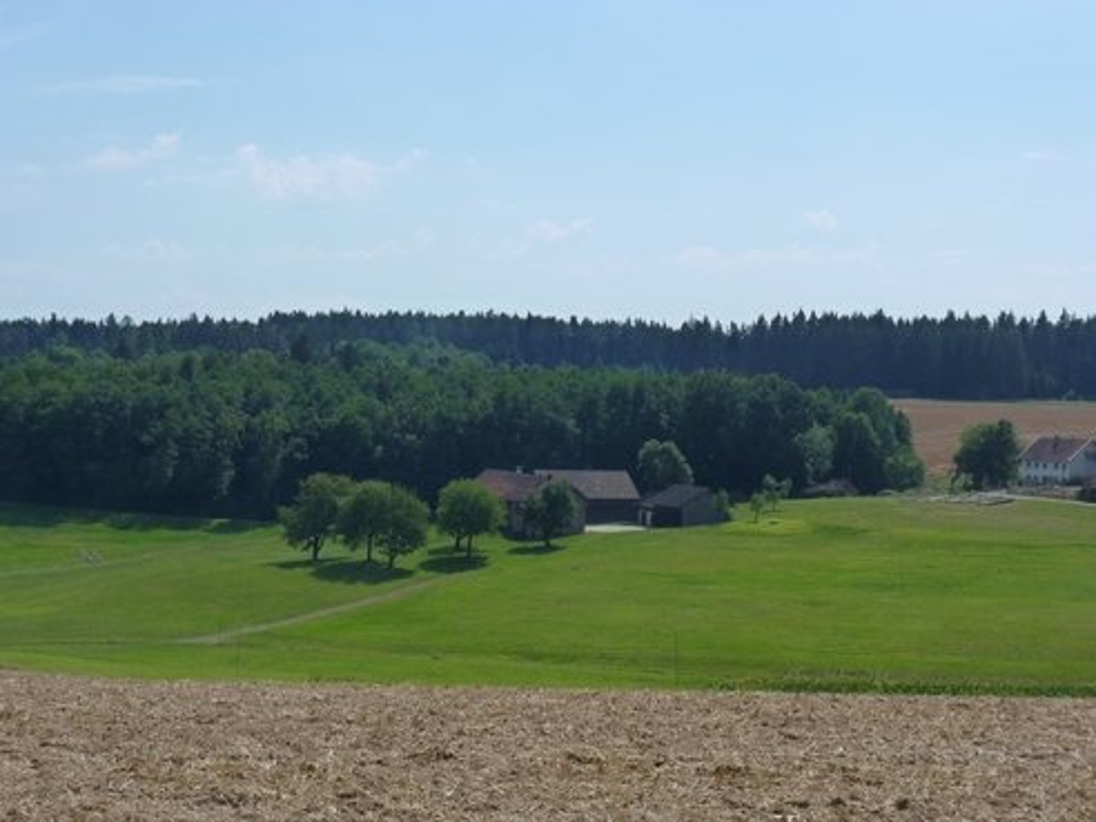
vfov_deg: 21.0
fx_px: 2216
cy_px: 411
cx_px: 548
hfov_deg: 27.8
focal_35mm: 70
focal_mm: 12.4
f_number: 6.3
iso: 125
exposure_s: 1/400
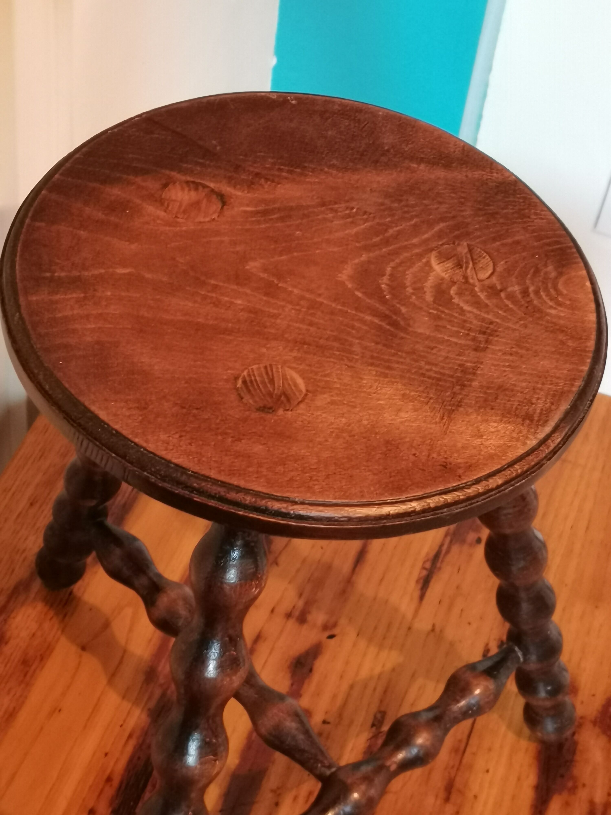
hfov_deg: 22.6
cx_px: 306
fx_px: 1530
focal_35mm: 65
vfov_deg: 29.8
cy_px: 408
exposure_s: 1/50
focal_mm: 4.75
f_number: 1.8
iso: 400
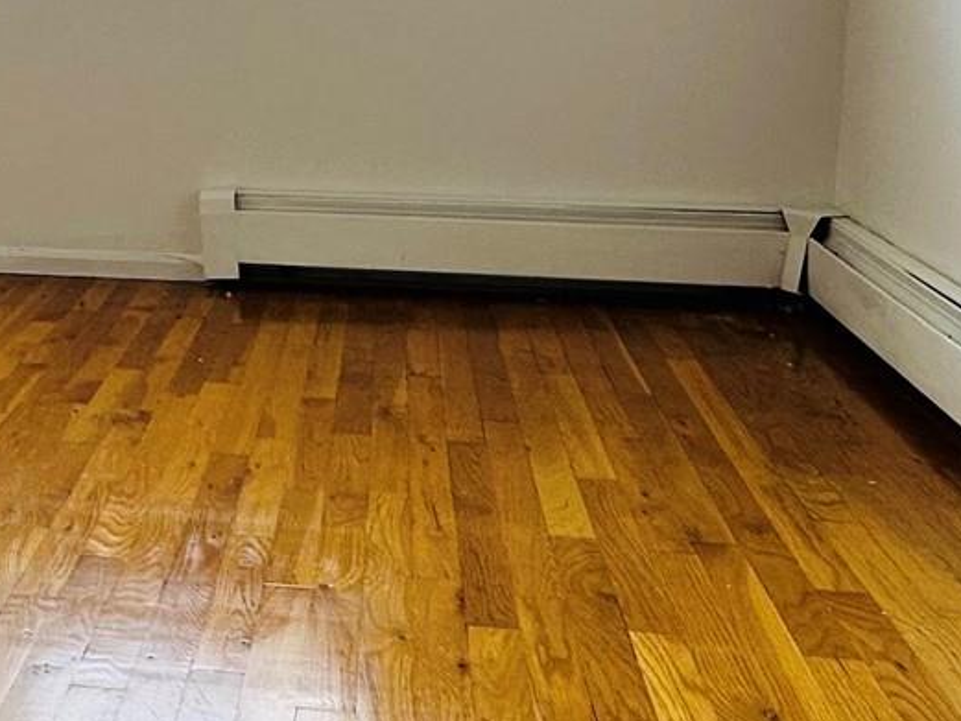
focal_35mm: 55
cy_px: 171
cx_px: 39
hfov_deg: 32.6
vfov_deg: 26.2
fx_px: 1527
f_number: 2.2
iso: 80
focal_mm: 2.22
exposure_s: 1/99
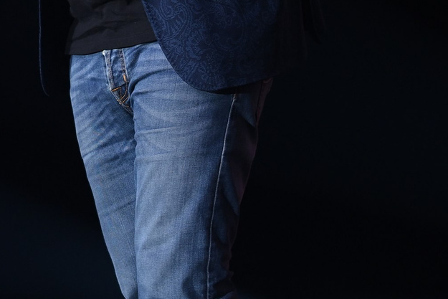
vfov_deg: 2.5
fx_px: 6883
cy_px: -150
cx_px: -9
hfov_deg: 3.7
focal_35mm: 553
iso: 320
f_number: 1.8
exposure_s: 1/250
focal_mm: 135
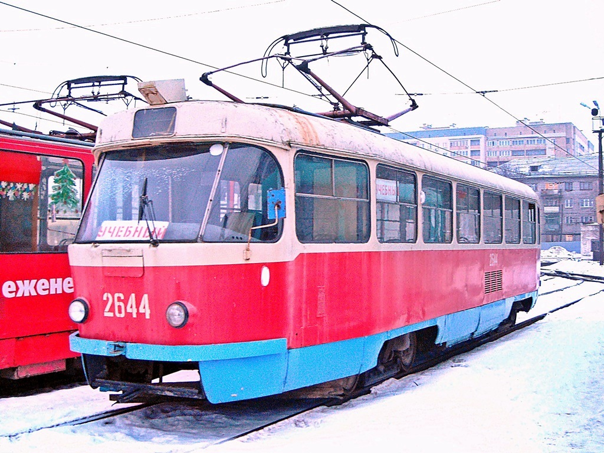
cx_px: 302
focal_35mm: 49
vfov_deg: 29.7
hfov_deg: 38.9
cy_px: 226
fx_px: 855
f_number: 3.2
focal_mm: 7.92
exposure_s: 1/8
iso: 417
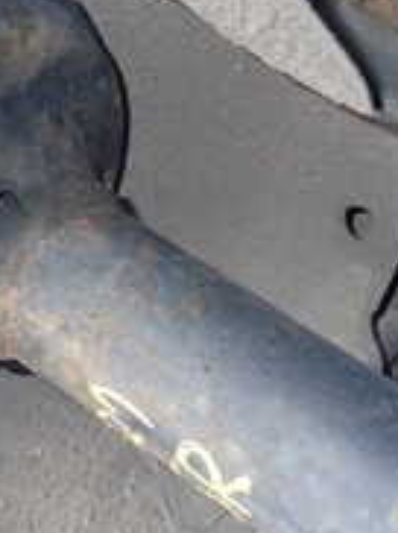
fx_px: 1521
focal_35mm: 99
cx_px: 100
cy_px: 196
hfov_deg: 14.8
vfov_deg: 19.8
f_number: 6.3
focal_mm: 5.5
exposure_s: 1/30
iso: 200
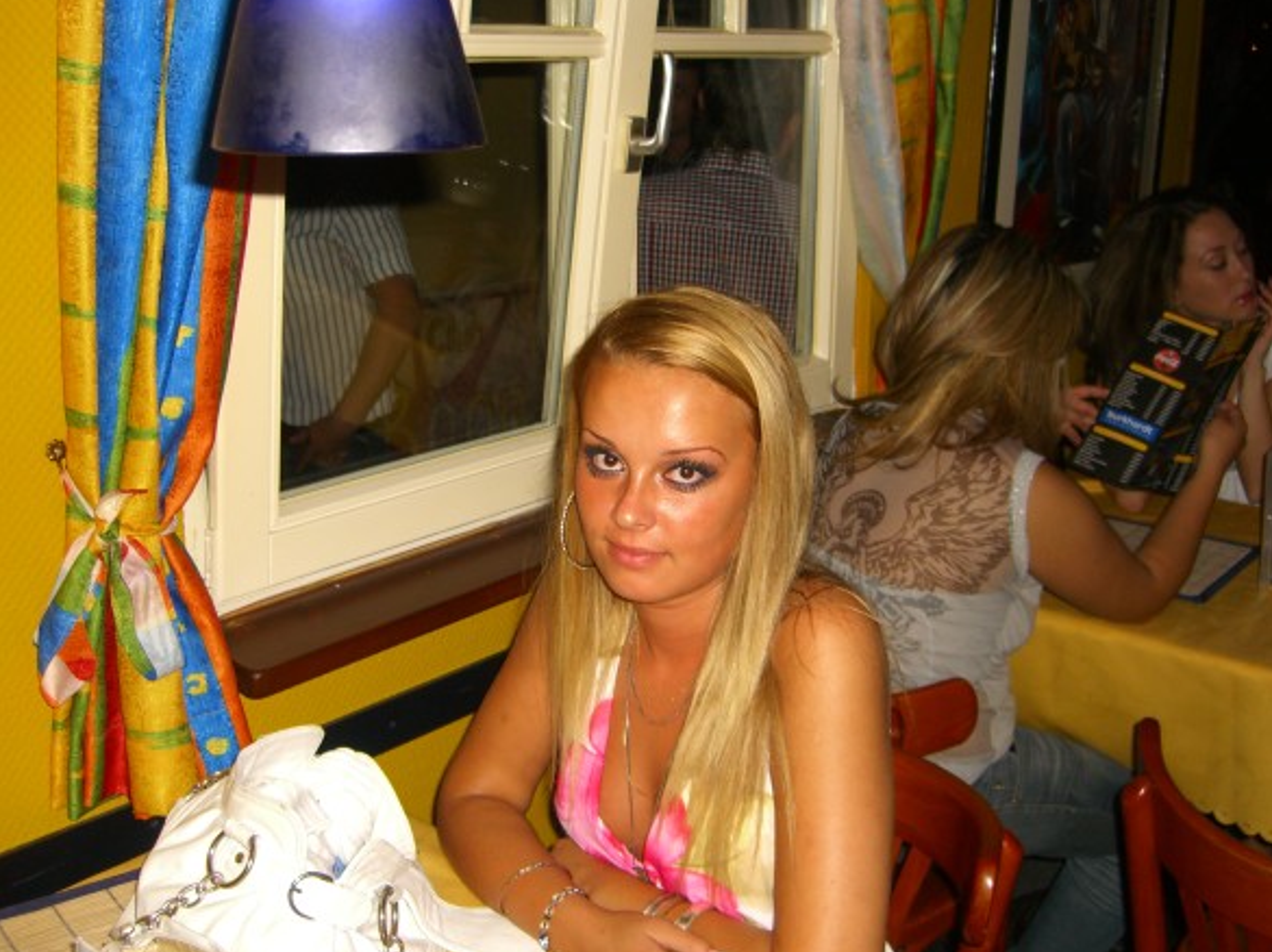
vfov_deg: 36.8
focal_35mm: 39
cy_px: 474
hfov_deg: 47.9
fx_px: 1432
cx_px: 648
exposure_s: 1/60
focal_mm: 7.9
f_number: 2.8
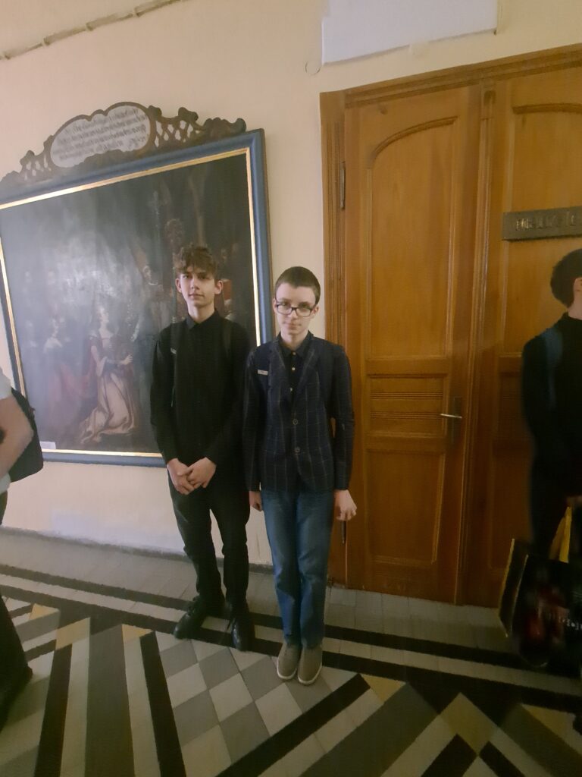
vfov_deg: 106.2
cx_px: 291
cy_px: 388
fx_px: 291
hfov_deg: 89.9
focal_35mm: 13
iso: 1600
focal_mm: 1.74
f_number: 2.2
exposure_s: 1/10
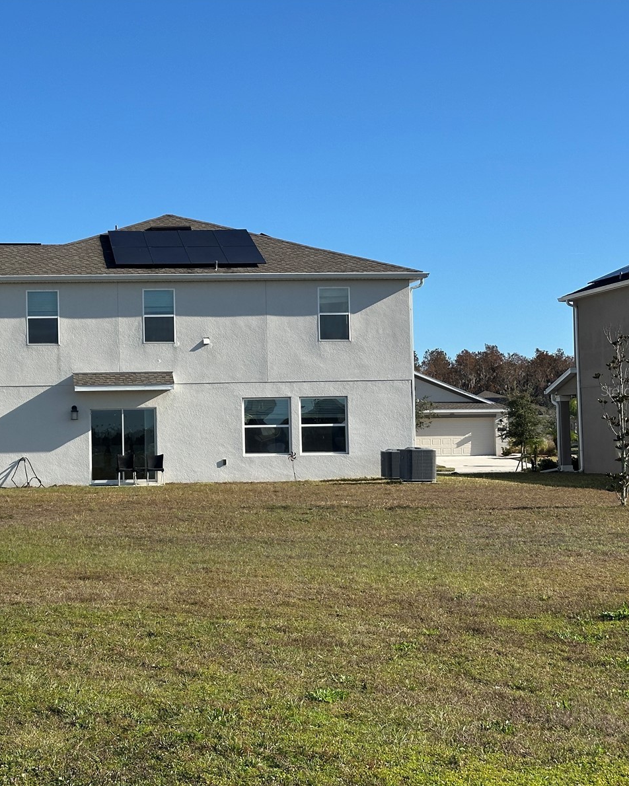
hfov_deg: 23.9
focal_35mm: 63
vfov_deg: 30.0
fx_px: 1466
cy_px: 390
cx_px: 135
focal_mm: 6.86
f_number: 1.78
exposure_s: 1/4566
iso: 64
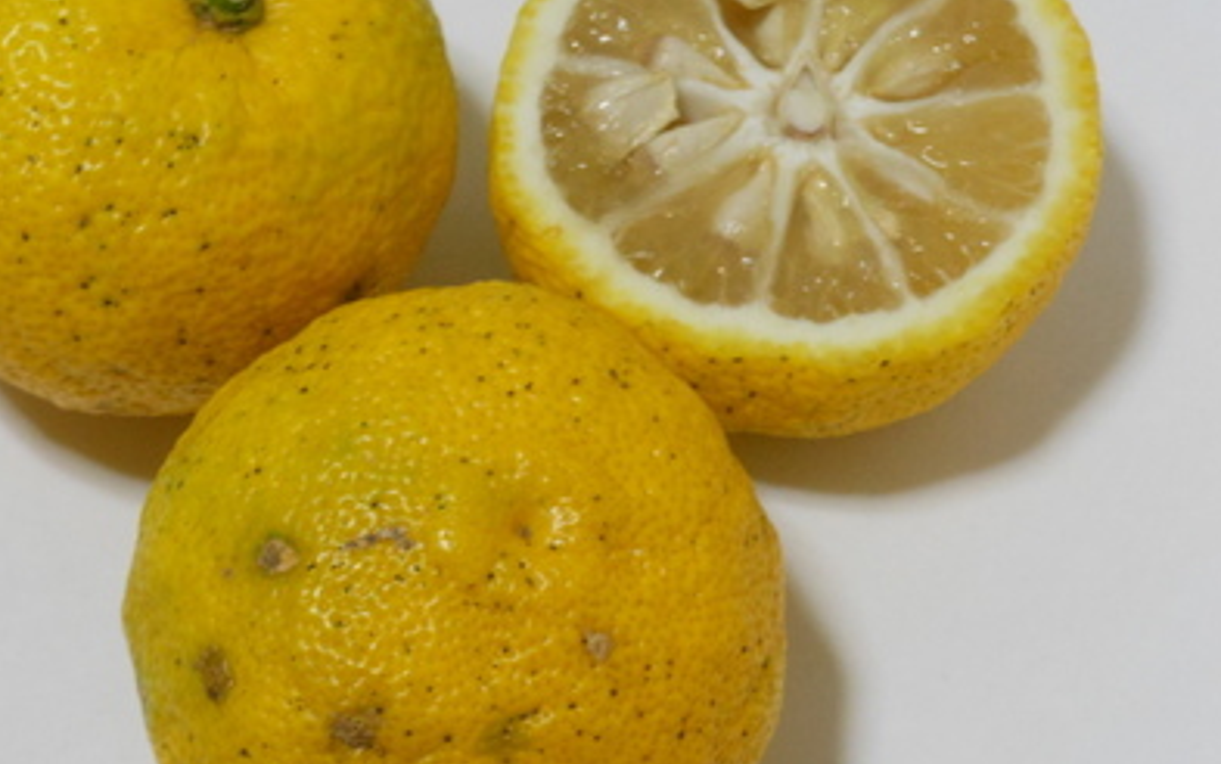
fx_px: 4394
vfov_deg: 9.9
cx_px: 494
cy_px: 382
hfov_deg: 15.8
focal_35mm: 132
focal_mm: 18.3
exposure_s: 1/15
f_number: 5.4
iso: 400
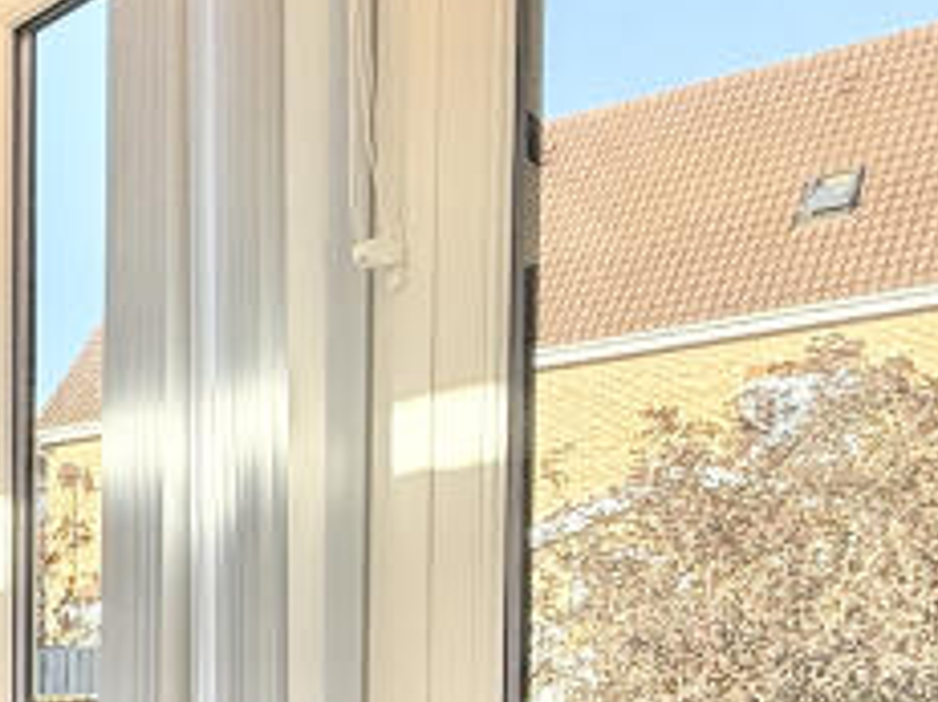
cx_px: -418
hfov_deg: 24.9
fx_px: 1679
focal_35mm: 62
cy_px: 824
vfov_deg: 22.0
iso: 64
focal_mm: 2.22
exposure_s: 1/286
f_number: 2.2
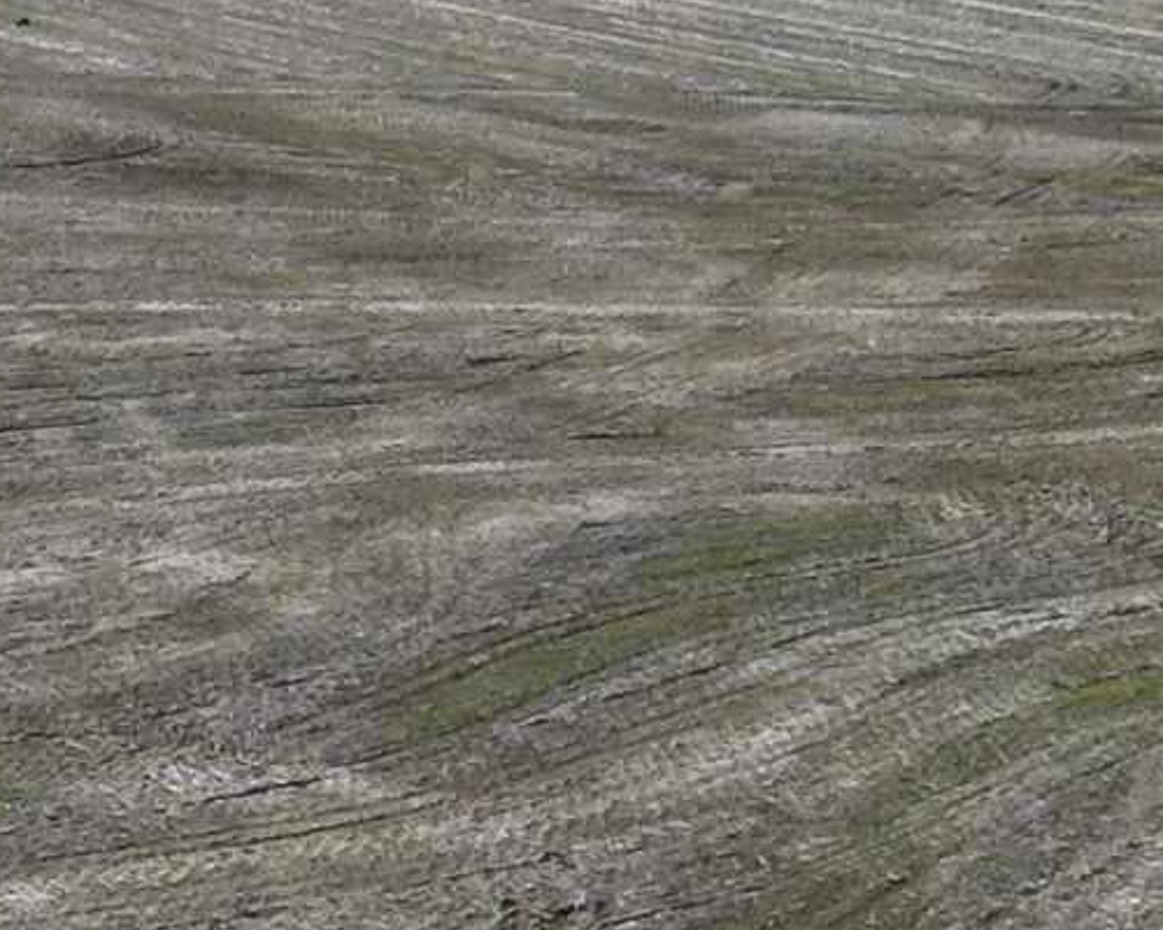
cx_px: -698
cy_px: 632
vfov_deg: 10.7
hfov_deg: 12.6
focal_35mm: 144
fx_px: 4957
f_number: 1.7
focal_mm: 6.72
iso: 200
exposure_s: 1/4000
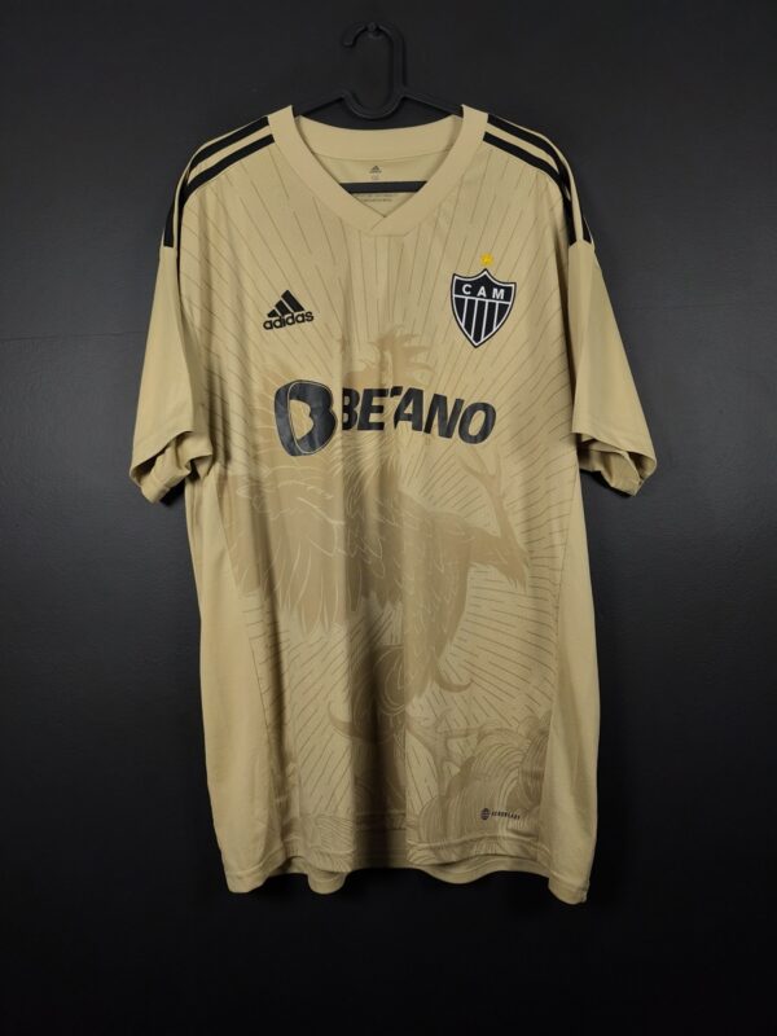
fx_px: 688
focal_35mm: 23
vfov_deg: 73.9
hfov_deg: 58.9
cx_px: 388
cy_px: 518
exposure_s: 1/160
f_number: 1.6
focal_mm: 6.57
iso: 400
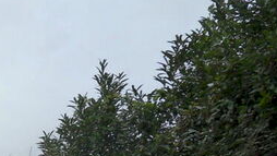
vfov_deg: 12.1
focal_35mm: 96
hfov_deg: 20.1
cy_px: 230
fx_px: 705
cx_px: -96
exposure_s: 1/90
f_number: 8.2
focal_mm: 5.6
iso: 80
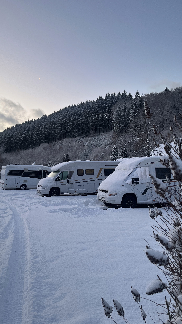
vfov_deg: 66.1
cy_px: 159
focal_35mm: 29
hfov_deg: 40.0
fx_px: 249
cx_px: 74
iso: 100
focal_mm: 5.1
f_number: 1.6
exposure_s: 1/122
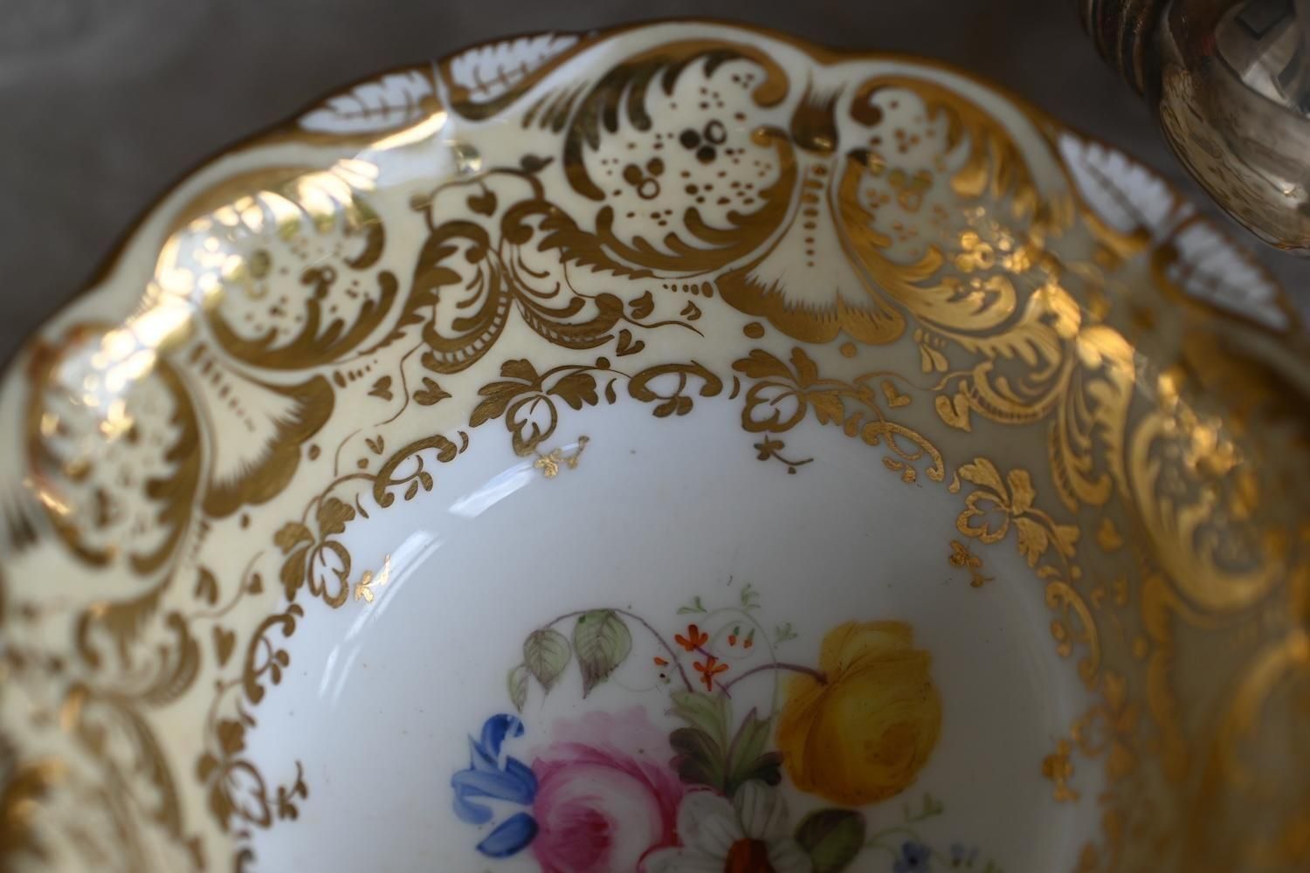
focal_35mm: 60
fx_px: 2183
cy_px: 436
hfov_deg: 33.4
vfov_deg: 22.6
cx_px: 655
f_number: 5
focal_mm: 40
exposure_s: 1/100
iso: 100
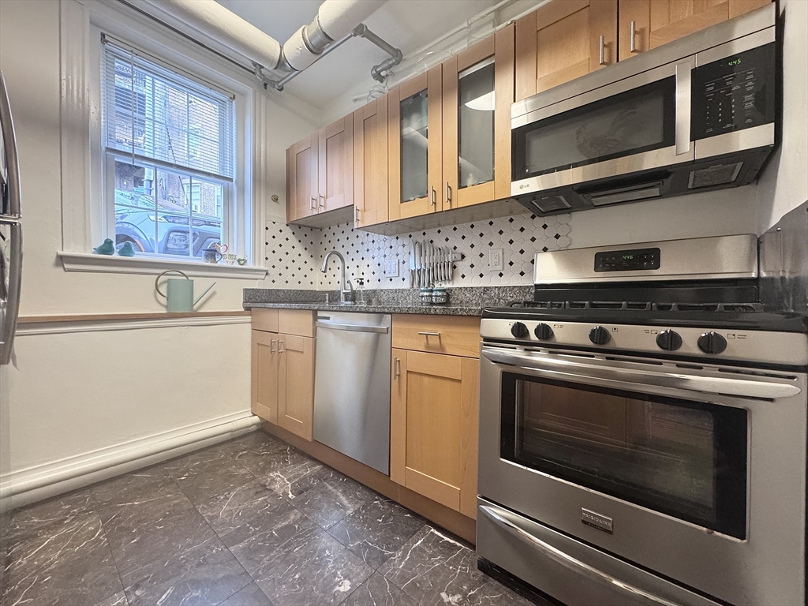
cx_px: 404
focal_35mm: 14
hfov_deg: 102.1
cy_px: 303
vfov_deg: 85.7
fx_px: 327
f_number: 2.2
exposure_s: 1/60
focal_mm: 2.22
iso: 400
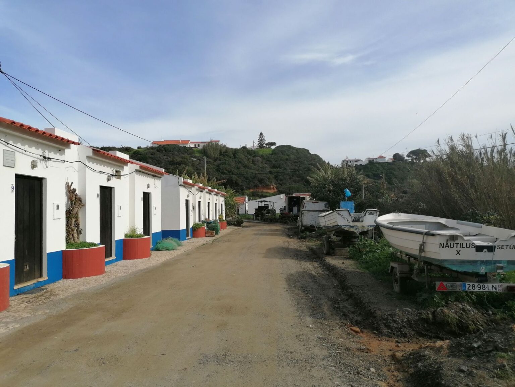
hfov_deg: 65.3
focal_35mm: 27
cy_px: 194
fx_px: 402
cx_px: 258
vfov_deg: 51.4
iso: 50
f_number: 1.8
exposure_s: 1/1701
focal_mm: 4.75
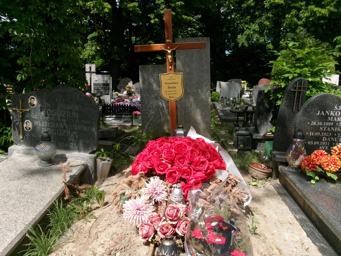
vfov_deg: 49.7
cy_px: 128
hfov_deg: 63.4
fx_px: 276
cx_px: 170
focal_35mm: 28
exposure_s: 1/120
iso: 100
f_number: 10.8
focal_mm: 5.1
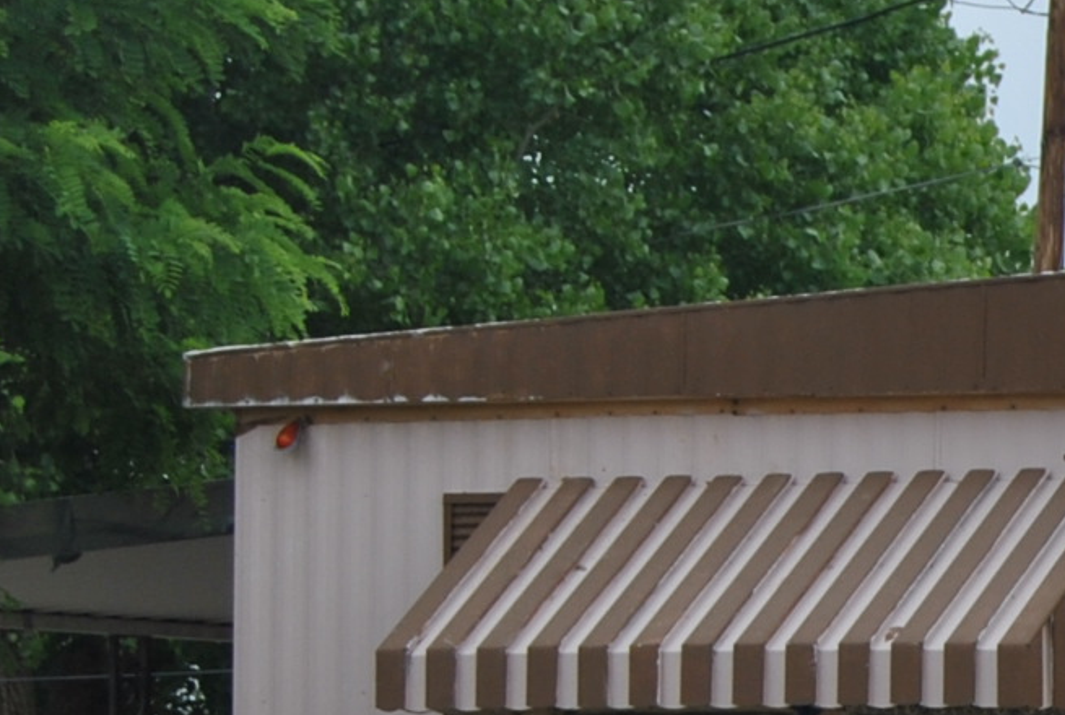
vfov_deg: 5.5
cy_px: 868
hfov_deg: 7.9
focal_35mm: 252
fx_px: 7472
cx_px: 2003
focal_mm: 38
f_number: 6.3
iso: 100
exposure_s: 1/160
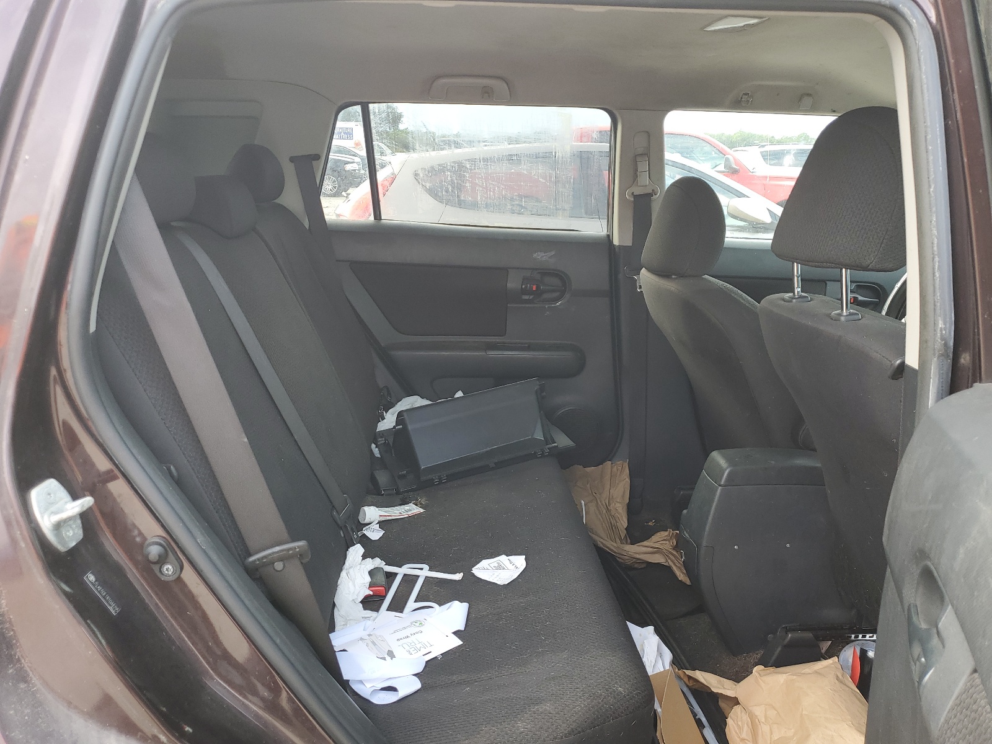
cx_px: 496
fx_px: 745
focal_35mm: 26
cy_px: 372
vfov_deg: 53.1
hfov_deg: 67.3
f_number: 1.5
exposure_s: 1/130
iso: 50
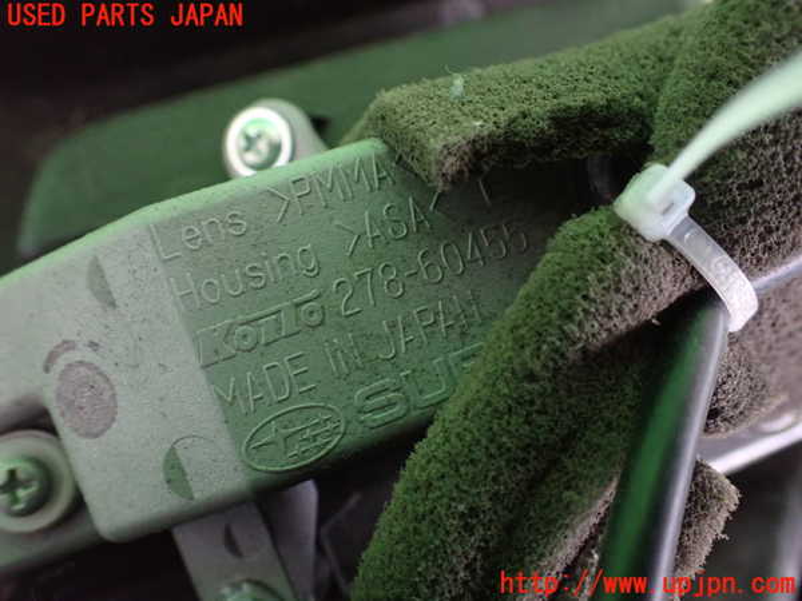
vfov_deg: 46.8
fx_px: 695
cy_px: 300
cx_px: 401
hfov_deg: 60.0
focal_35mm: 30
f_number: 2.3
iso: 1000
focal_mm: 5.4
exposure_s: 1/30
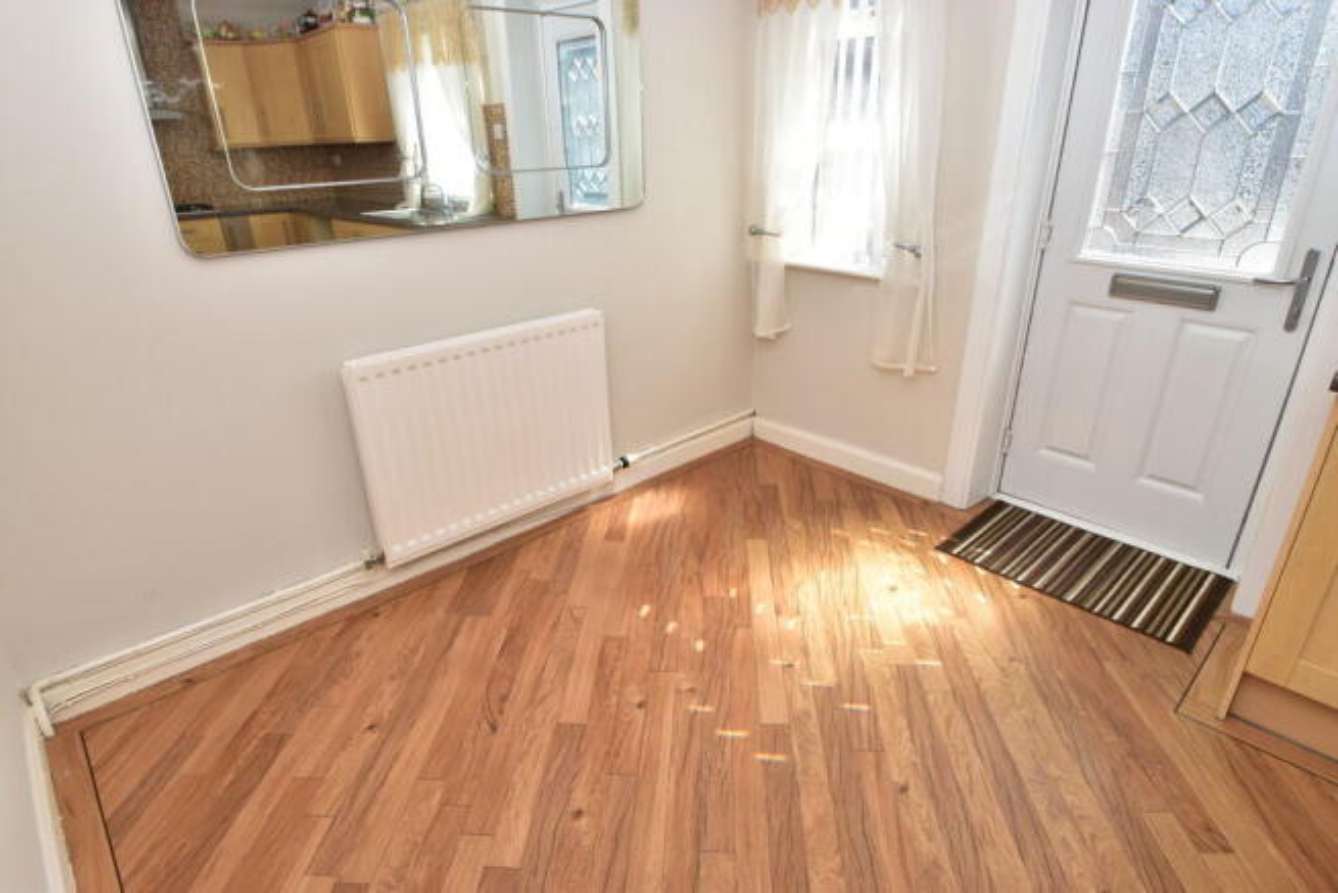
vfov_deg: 67.4
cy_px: 446
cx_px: 669
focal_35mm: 18
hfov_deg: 90.0
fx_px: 669
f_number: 9
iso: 400
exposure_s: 1/160
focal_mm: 12
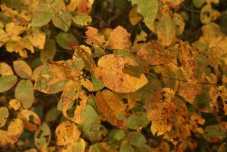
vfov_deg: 29.9
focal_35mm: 45
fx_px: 284
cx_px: 114
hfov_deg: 43.6
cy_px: 76
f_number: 5
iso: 125
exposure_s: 1/60
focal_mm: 30
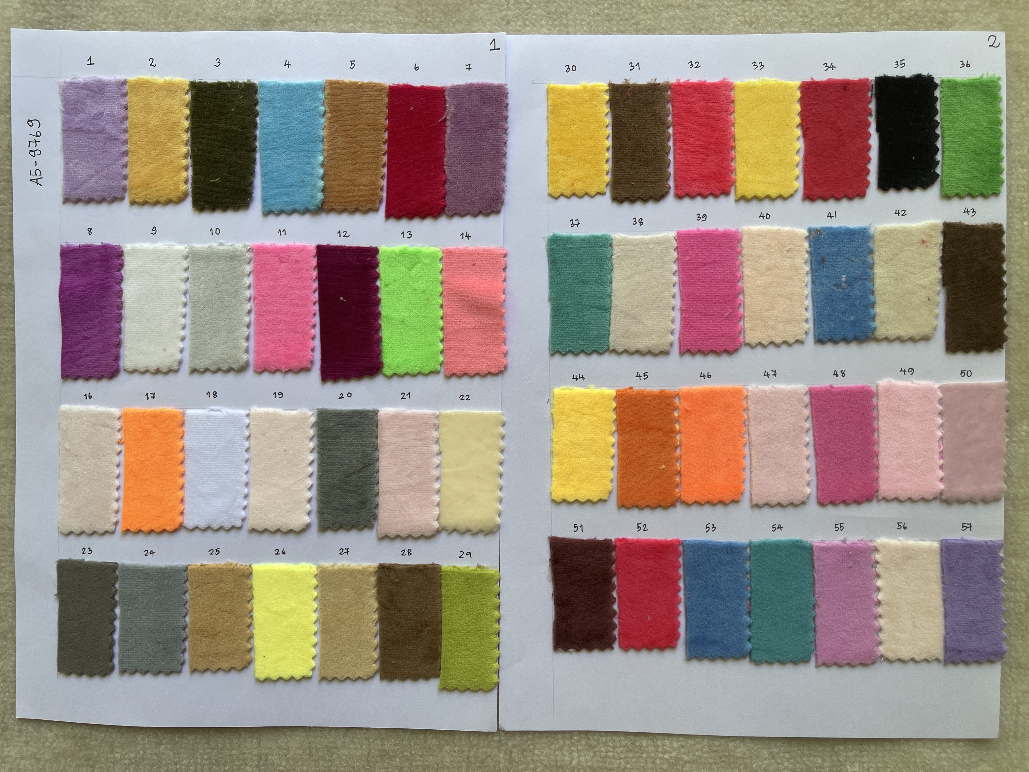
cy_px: 386
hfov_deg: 69.4
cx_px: 514
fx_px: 743
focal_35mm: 25
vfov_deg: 54.9
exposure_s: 1/100
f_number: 1.6
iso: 64
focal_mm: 5.1
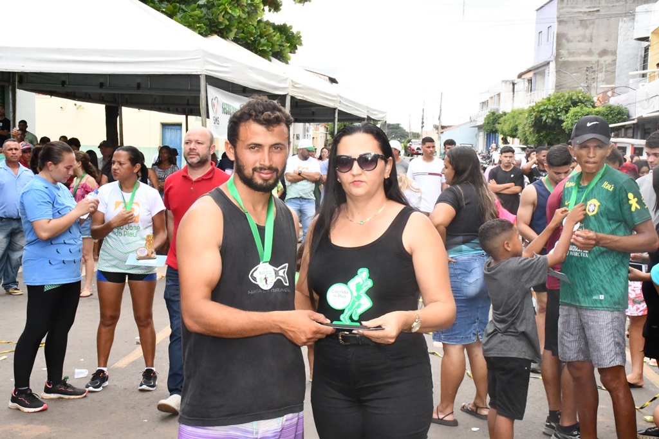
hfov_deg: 35.0
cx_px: 330
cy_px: 220
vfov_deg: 23.8
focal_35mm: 57
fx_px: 1043
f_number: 29
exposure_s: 1/250
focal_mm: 38
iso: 5000
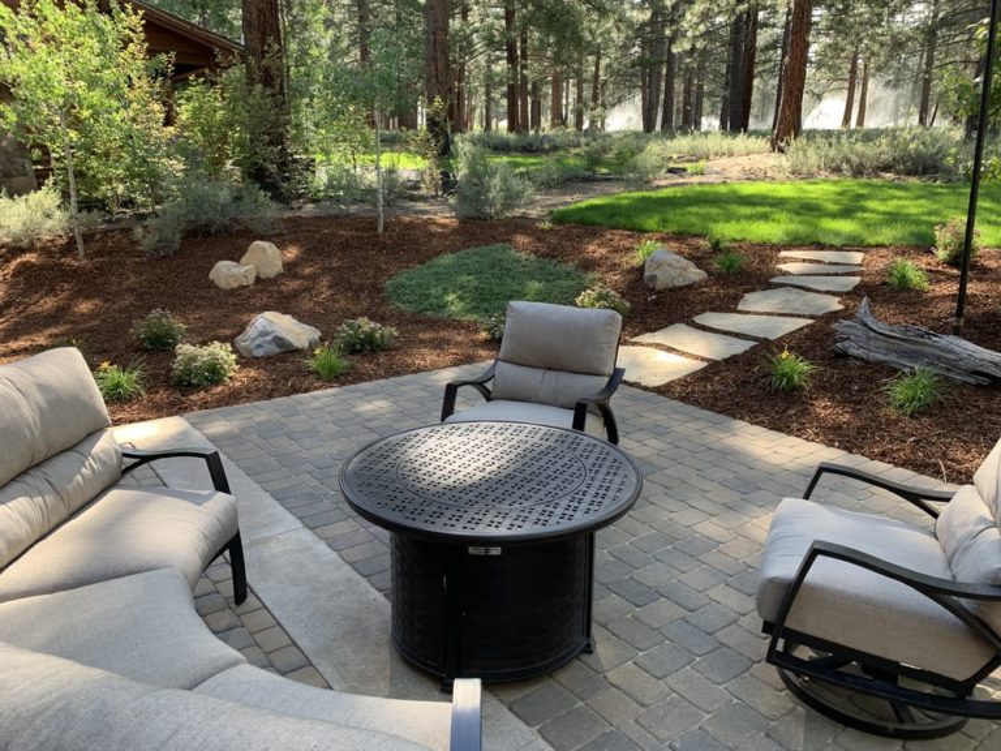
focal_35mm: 26
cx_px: 500
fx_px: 752
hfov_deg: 67.3
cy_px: 376
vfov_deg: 53.1
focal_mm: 4.25
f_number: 1.8
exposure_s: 1/121
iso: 32
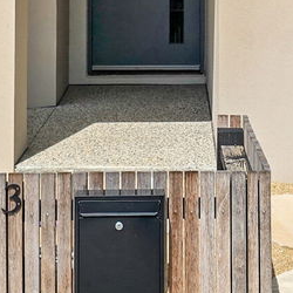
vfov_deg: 14.0
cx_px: 189
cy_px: -39
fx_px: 1168
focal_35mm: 122
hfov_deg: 14.3
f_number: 1.7
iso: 12
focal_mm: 6.3
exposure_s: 1/1400
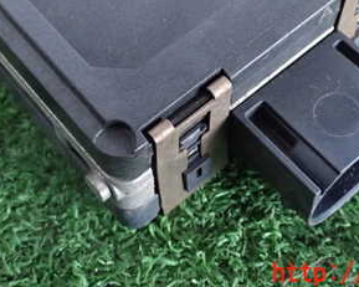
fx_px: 775
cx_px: 180
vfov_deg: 20.4
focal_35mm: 73
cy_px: 10
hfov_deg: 26.1
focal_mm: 6.37
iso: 640
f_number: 3.5
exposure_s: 1/40
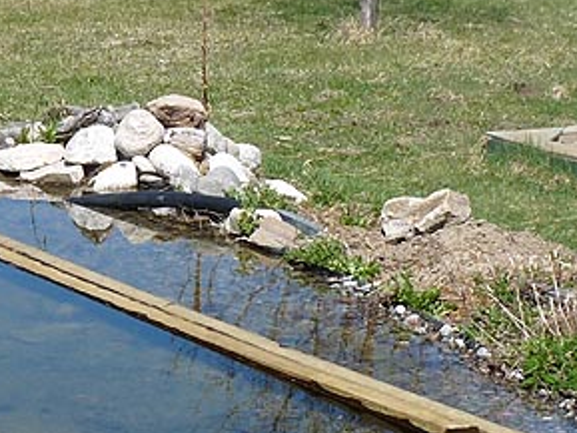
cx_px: 106
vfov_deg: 9.1
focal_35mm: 164
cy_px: 287
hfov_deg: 12.0
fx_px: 2735
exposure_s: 1/400
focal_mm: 7.4
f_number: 5.6
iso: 100
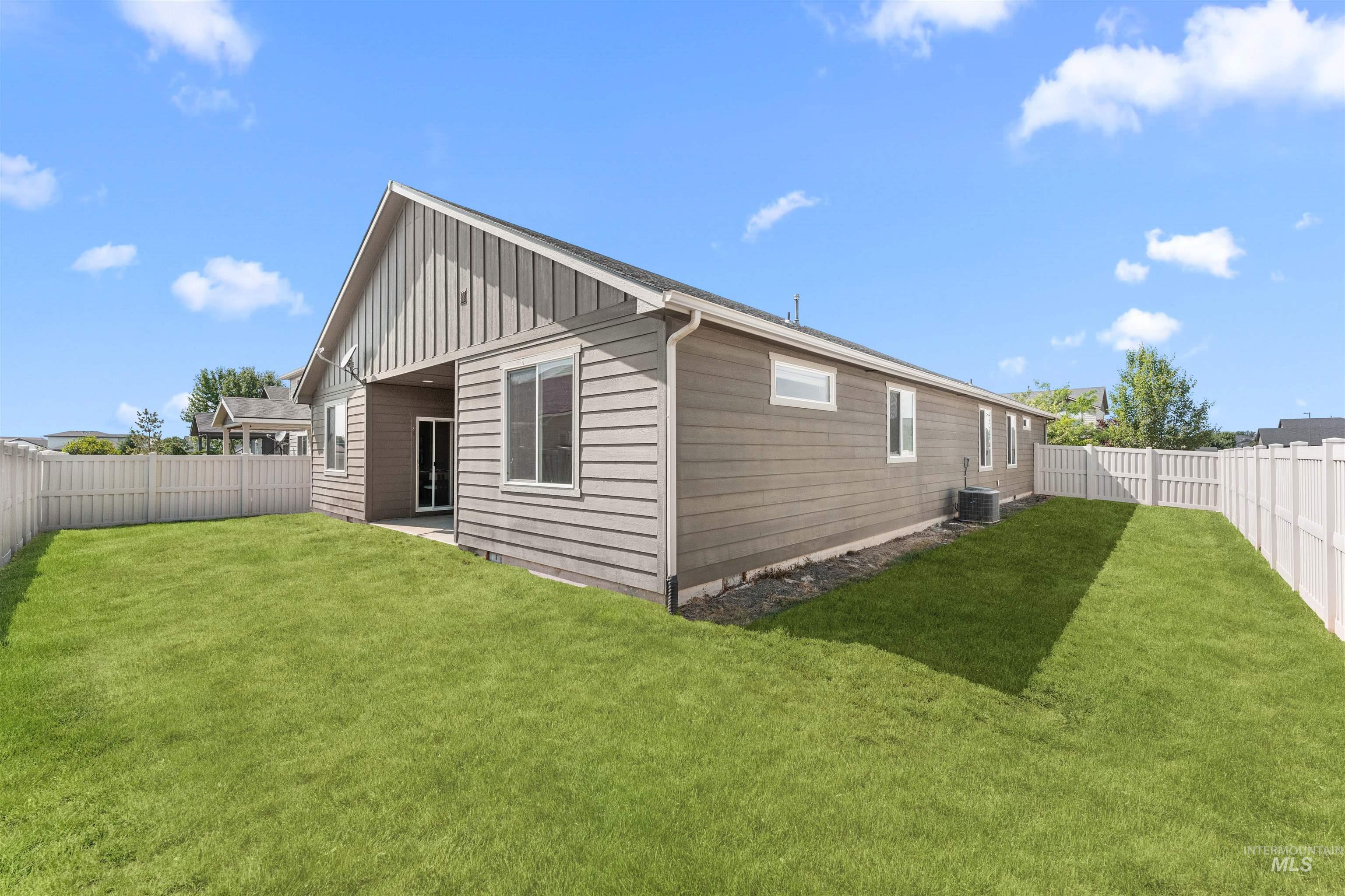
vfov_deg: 81.2
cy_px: 448
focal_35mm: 14
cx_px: 672
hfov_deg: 104.3
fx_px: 523
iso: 640
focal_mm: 14
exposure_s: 1/1250
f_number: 8
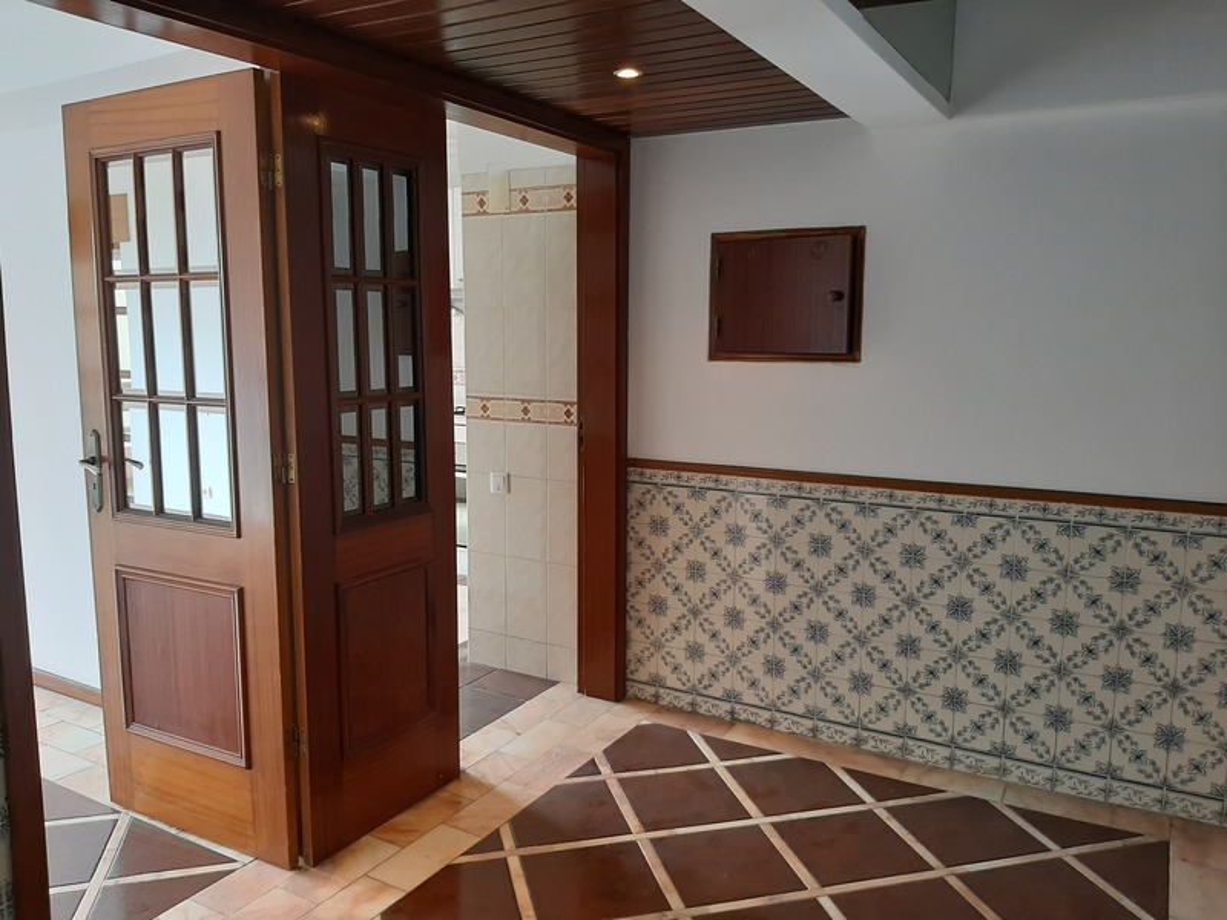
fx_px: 957
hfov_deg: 65.3
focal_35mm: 27
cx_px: 614
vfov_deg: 51.4
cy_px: 460
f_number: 1.7
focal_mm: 3.93
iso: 80
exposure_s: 1/50
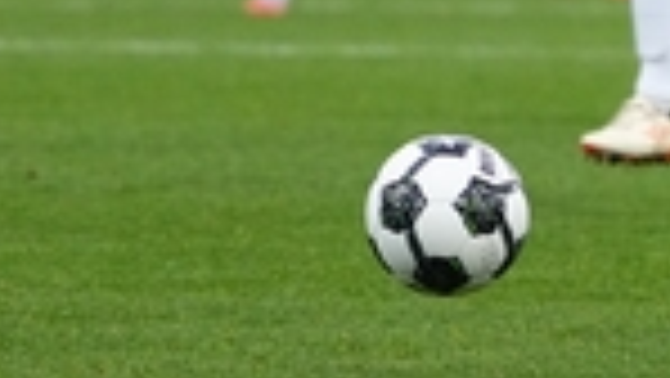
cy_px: -90
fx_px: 18753
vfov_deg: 1.2
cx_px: 953
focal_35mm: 1055
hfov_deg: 2.0
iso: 5000
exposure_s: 1/1600
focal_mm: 250
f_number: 5.6
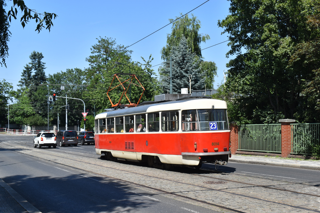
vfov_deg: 26.5
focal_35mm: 51
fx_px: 453
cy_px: 106
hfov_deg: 38.9
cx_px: 160
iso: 200
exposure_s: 1/400
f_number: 10
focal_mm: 34
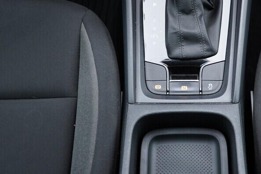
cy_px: 72
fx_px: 450
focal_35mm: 62
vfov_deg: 21.9
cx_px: 183
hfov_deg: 32.0
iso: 320
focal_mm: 24
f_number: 2.8
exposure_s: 1/40
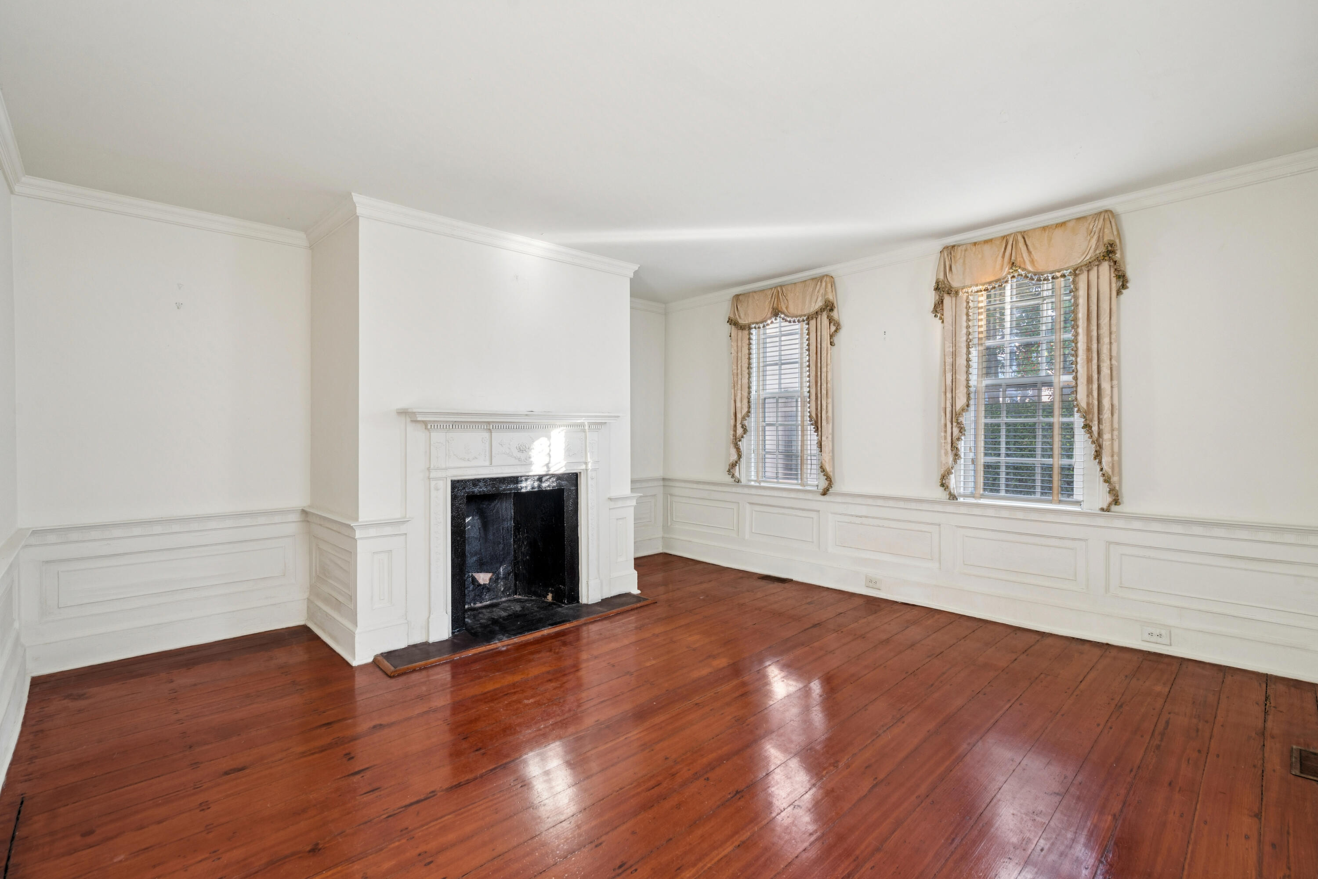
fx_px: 586
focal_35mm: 16
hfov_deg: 96.7
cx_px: 659
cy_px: 440
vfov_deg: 73.7
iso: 400
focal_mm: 16
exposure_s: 1/5
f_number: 8
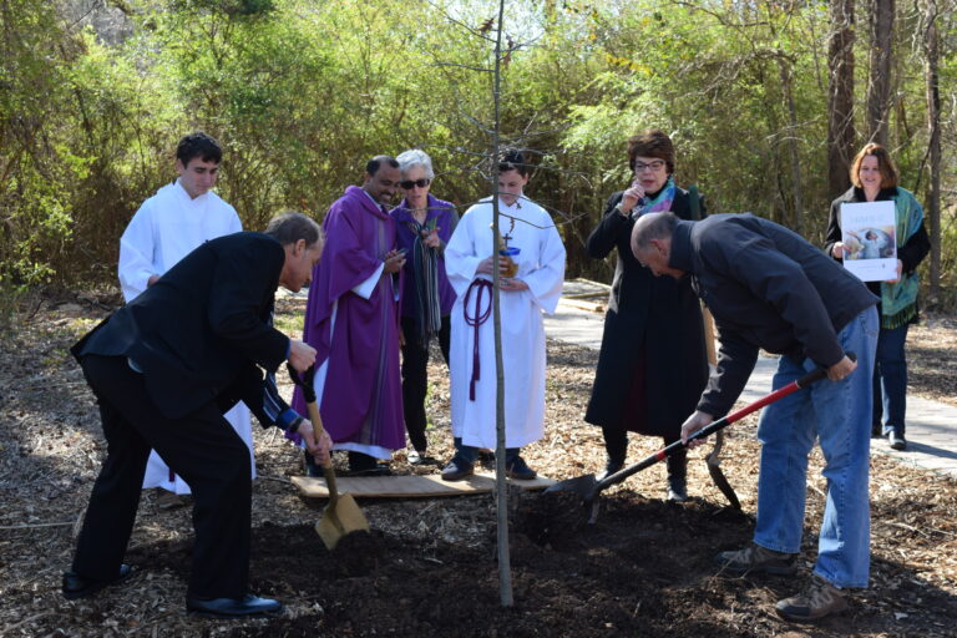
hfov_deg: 42.3
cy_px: 319
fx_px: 1236
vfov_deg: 28.9
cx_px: 478
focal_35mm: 46
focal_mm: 31
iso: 400
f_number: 6.3
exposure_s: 1/160
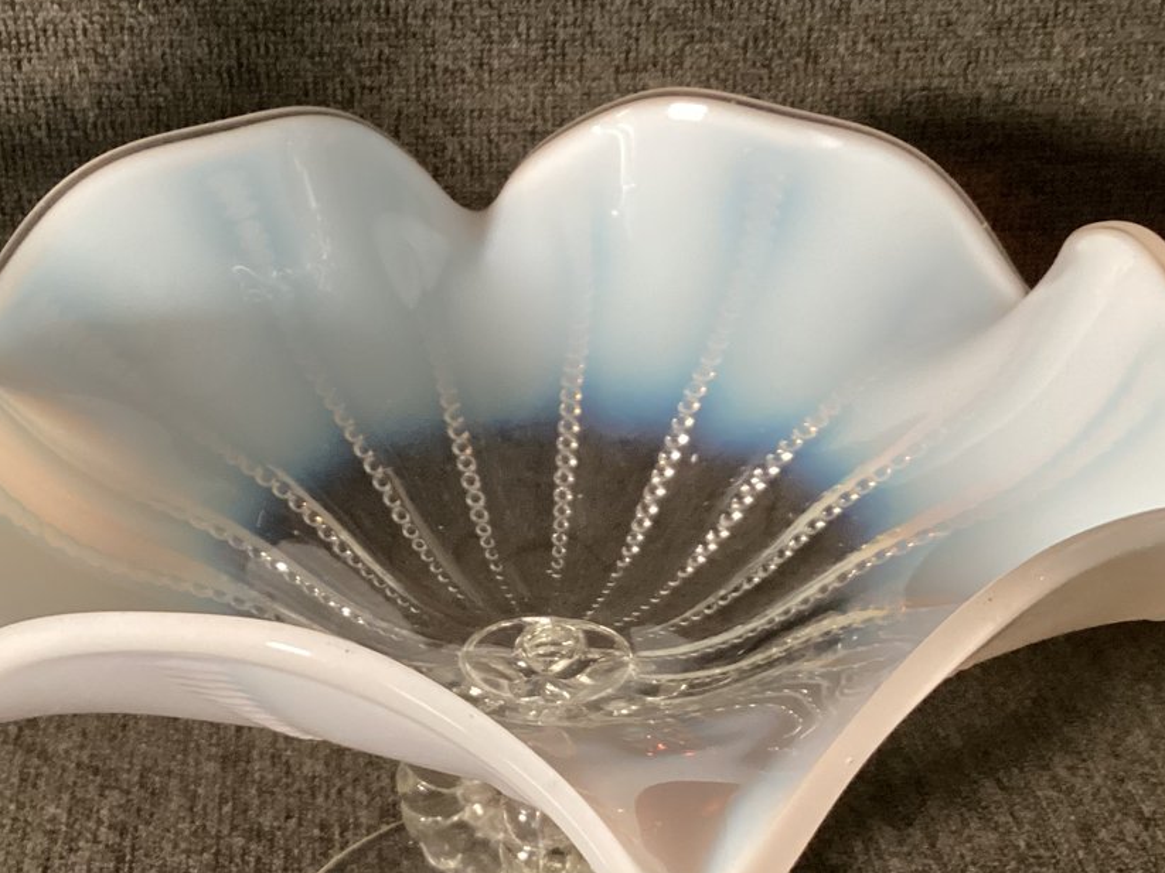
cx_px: 527
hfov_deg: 33.8
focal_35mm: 57
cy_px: 670
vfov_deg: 25.3
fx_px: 1918
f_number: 2.4
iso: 320
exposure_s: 1/60
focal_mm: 3.3
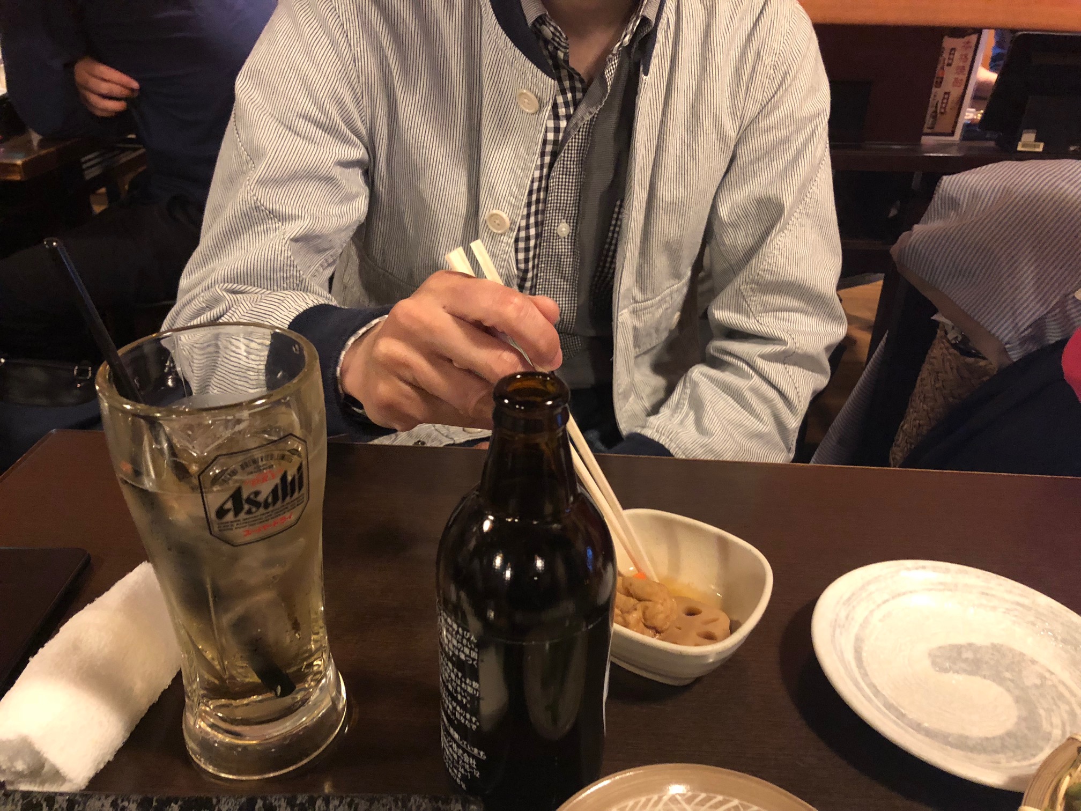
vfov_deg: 49.7
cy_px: 406
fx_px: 874
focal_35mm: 28
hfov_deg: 63.4
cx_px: 540
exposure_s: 1/4
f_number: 1.8
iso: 100
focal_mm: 3.99
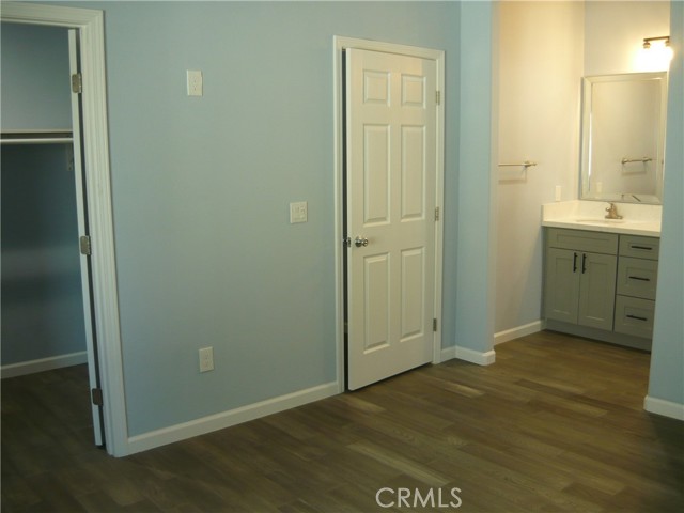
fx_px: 652
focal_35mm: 33
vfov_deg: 42.9
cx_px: 342
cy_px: 256
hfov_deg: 55.4
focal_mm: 5.5
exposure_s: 1/30
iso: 160
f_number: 2.8
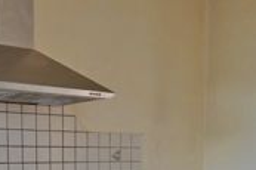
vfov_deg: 20.2
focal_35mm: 61
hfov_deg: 32.5
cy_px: 226
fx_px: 433
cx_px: 76
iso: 400
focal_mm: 10
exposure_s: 1/125
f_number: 5.6
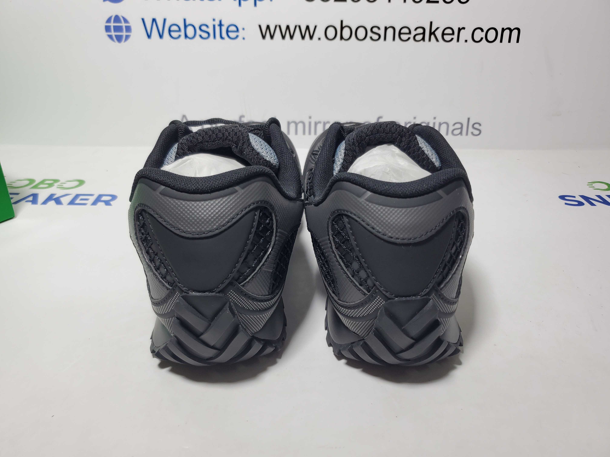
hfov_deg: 67.3
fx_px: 458
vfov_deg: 53.1
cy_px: 228
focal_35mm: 26
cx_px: 305
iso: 50
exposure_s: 1/372
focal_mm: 4.3
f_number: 1.5
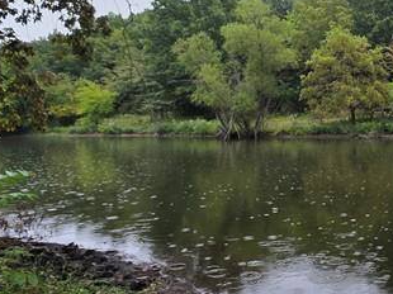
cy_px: 91
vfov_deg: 33.2
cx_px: 327
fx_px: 488
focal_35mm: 43
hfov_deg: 41.5
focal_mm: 2.2
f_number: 1.9
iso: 40
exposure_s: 1/399
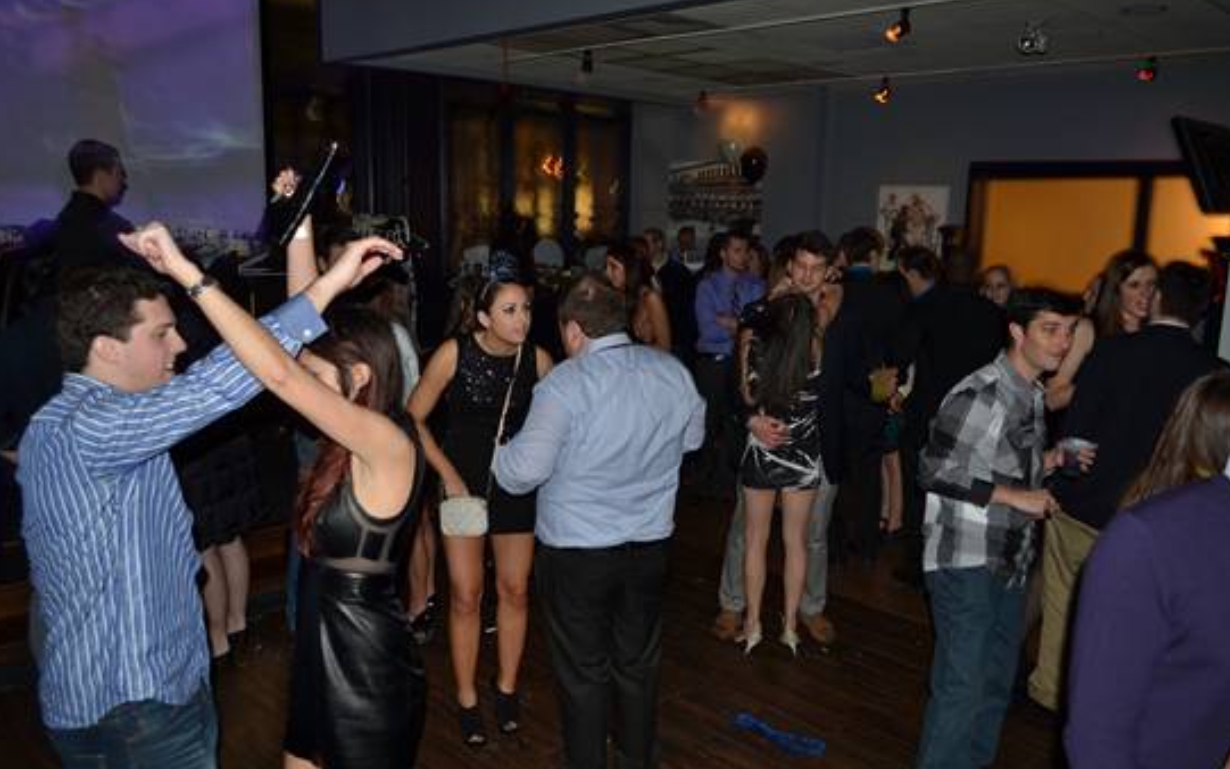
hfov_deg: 66.5
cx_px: 614
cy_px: 392
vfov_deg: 44.5
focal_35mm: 28
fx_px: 939
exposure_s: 1/4
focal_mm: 18
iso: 200
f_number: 3.5
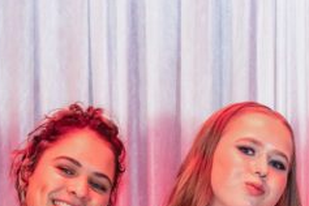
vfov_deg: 6.3
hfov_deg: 9.6
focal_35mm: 212
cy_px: 420
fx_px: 1823
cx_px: 338
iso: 6400
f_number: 4
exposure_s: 1/160
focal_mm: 49.1
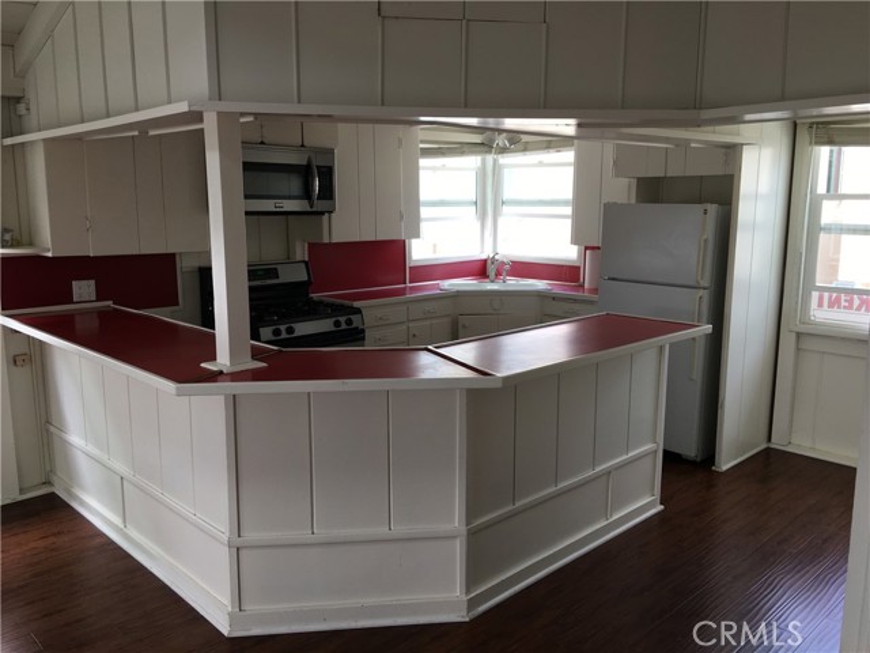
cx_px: 435
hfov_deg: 61.7
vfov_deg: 48.2
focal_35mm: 29
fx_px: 729
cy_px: 326
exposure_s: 1/60
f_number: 2.2
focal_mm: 4.15
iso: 25
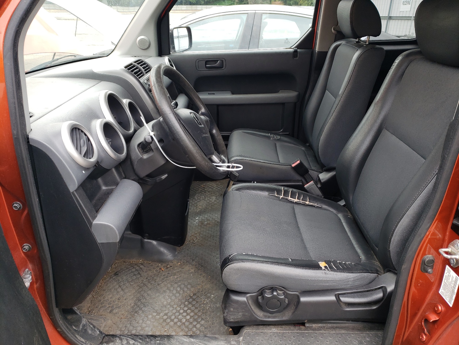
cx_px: 230
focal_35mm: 26
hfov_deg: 67.3
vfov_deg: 53.1
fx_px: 345
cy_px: 172
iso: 50
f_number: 1.5
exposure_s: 1/196
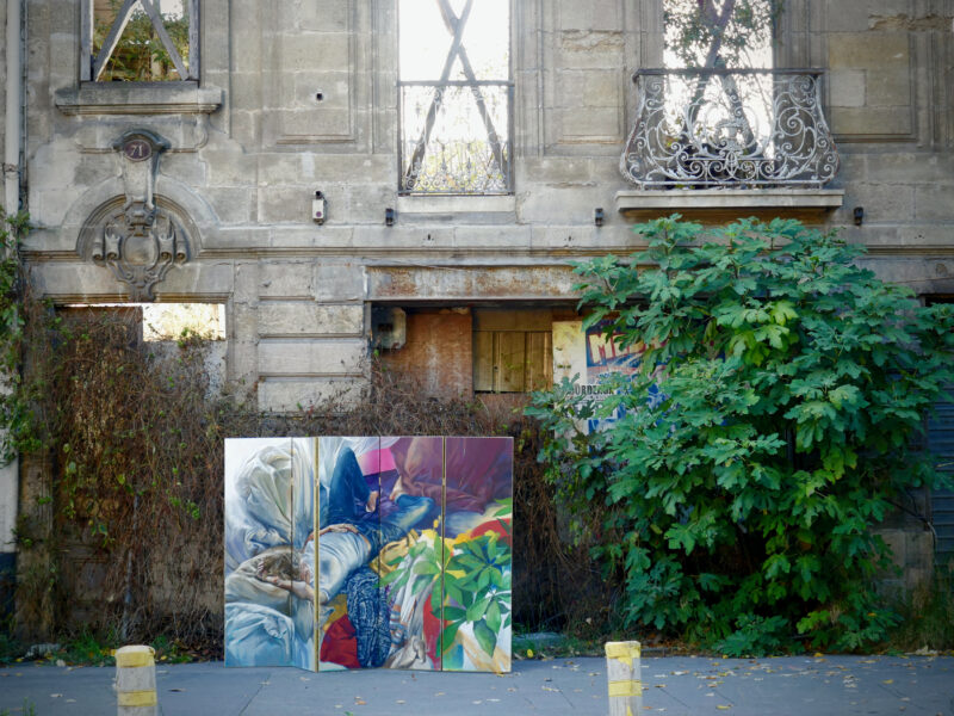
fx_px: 2205
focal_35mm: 80
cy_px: 358
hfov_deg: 24.4
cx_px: 477
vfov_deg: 18.4
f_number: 2.8
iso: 400
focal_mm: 40
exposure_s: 1/200
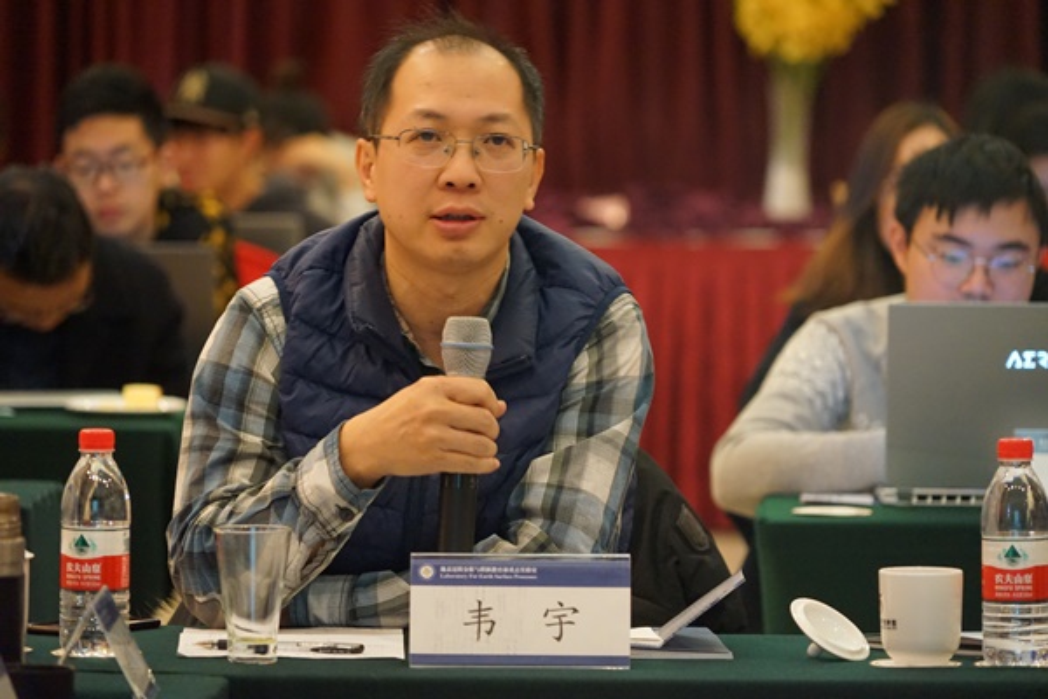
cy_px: 350
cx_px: 524
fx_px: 6986
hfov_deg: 8.6
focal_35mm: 240
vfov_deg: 5.7
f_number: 6.3
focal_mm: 240
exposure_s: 1/50
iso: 6400
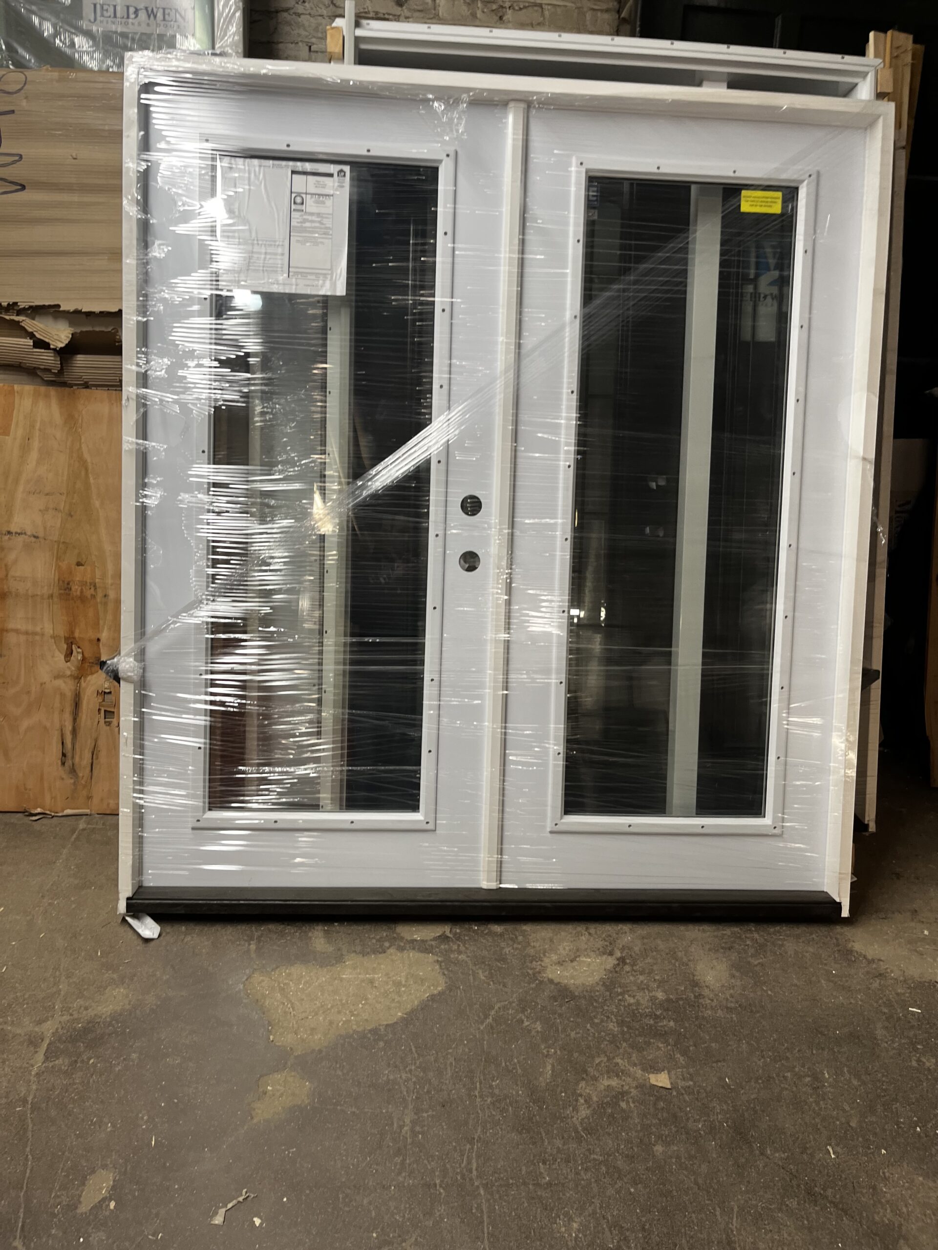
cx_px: 469
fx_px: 939
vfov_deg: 67.3
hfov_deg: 53.1
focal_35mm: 26
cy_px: 625
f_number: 1.6
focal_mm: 5.1
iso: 80
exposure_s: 1/60
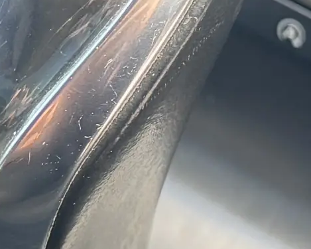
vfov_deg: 7.9
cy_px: -94
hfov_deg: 10.0
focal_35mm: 192
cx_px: 48
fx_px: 1767
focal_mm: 6.76
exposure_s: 1/94
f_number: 1.78
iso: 200
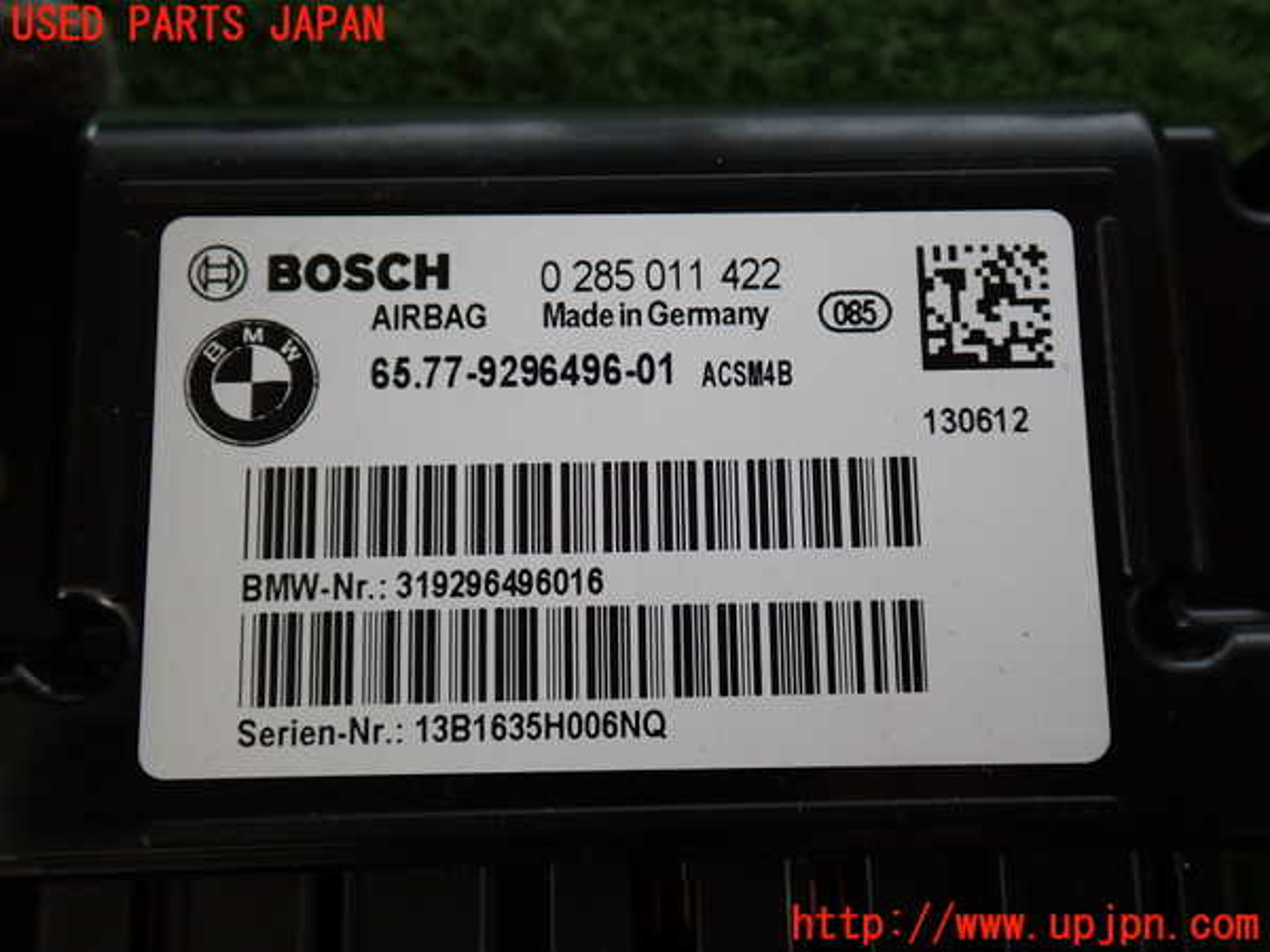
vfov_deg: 39.7
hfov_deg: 51.4
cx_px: 635
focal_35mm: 36
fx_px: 1321
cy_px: 476
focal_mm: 6.37
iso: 200
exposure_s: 1/60
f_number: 2.5
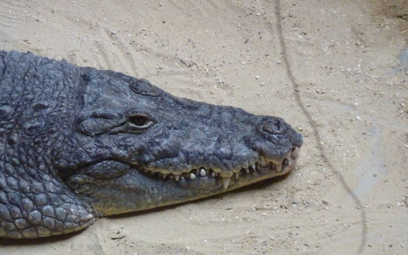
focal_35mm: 352
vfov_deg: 3.7
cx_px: 185
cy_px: 156
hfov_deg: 6.0
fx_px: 3914
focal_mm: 49.2
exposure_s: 1/50
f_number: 4.9
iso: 800
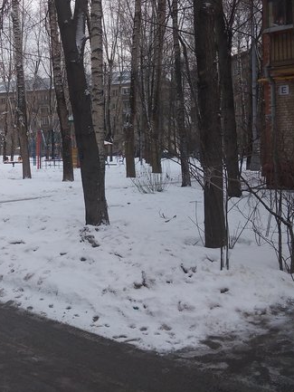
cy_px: 143
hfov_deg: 29.6
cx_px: 57
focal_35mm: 48
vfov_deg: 39.3
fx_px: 543
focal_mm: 3.6
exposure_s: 1/398
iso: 100
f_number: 1.8
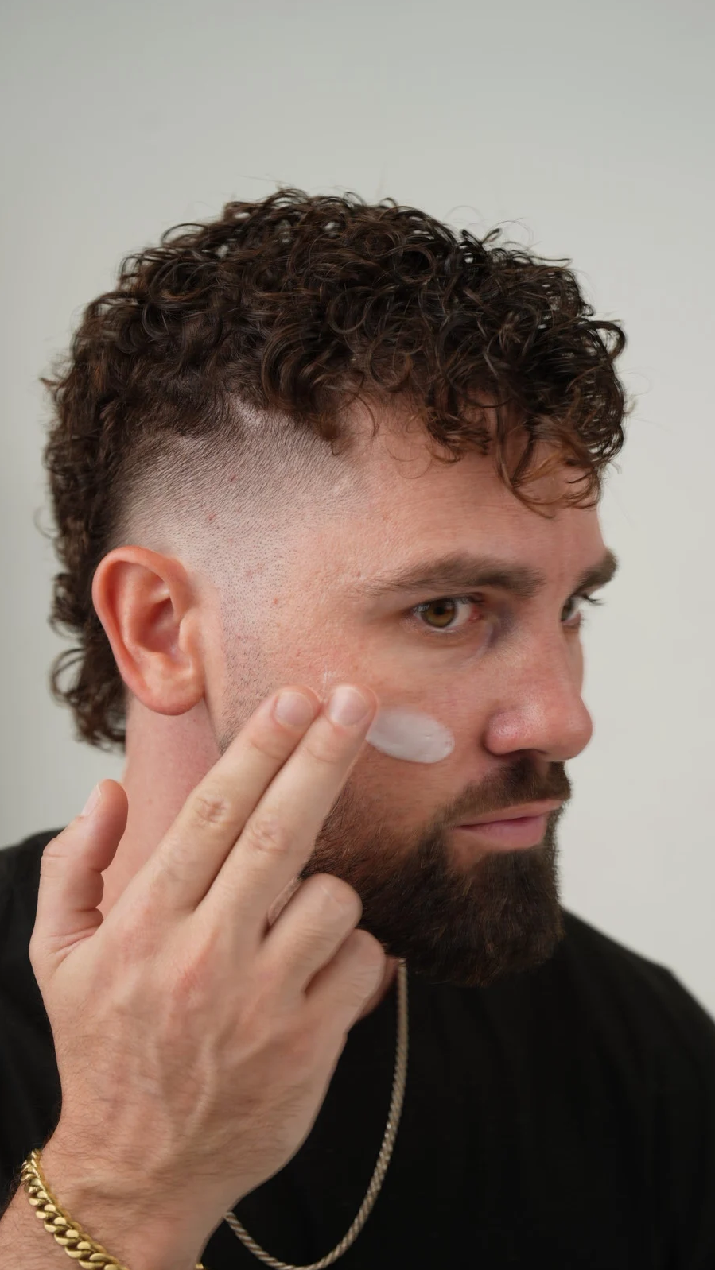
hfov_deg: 22.6
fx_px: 1786
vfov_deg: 39.2
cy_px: 633
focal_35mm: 53
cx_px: 383
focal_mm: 50
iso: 50
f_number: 5
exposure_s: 1/20
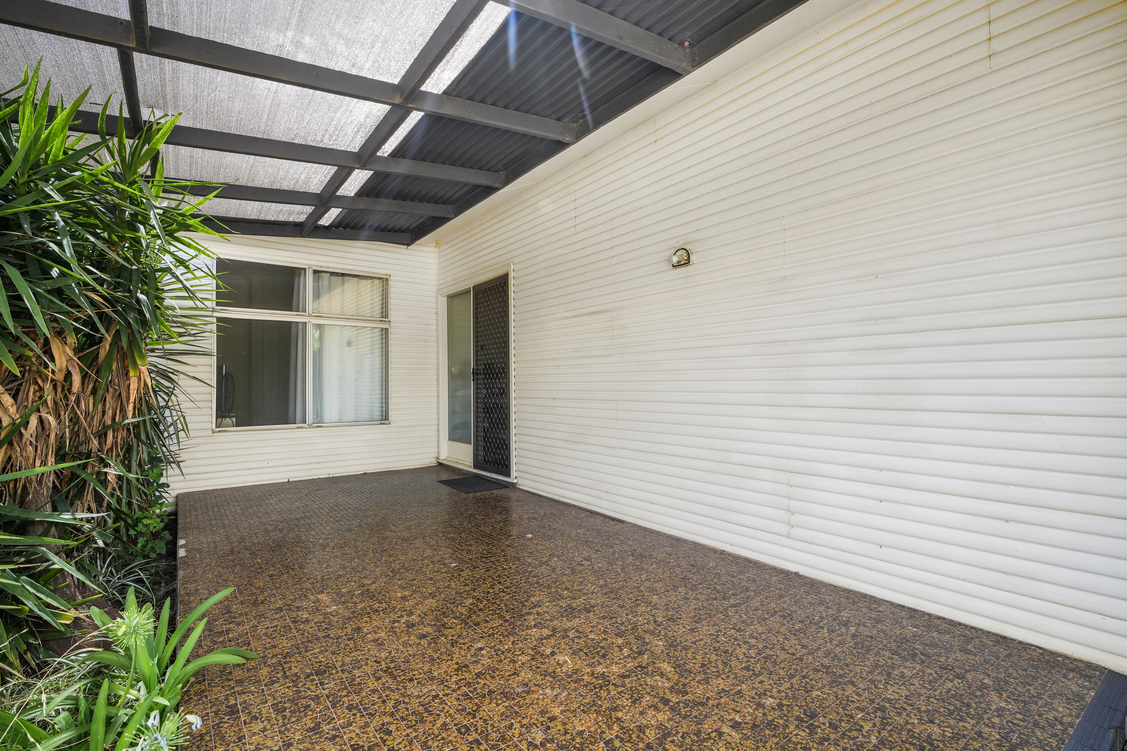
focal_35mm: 16
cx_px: 564
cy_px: 376
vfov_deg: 73.7
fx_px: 501
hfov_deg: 96.7
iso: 400
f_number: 9
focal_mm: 16
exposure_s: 1/15
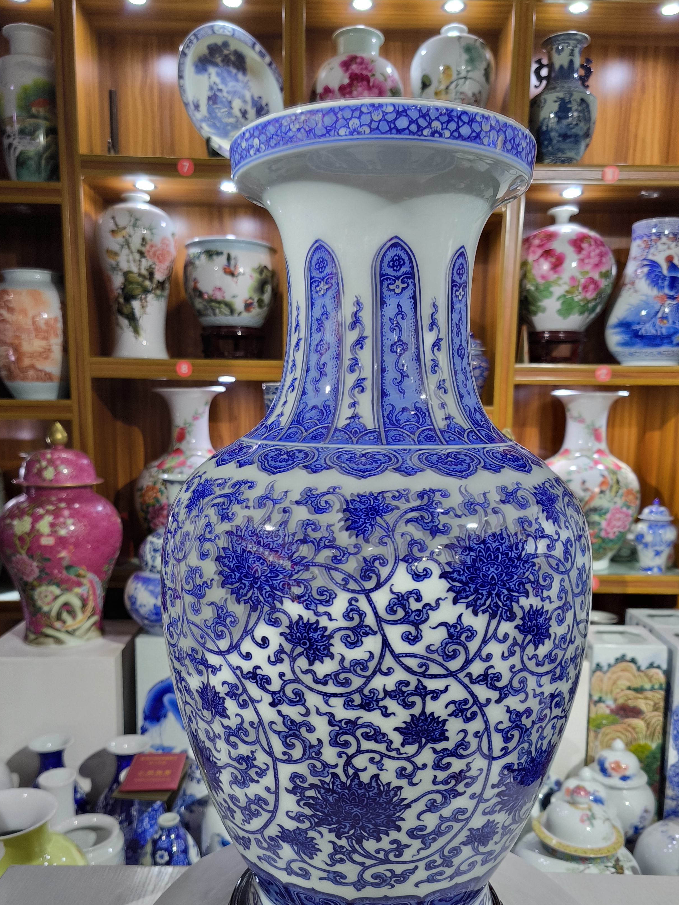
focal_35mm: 29
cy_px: 525
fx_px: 759
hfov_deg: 48.2
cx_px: 345
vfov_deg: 61.3
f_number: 1.7
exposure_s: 1/50
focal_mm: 5.35
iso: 250
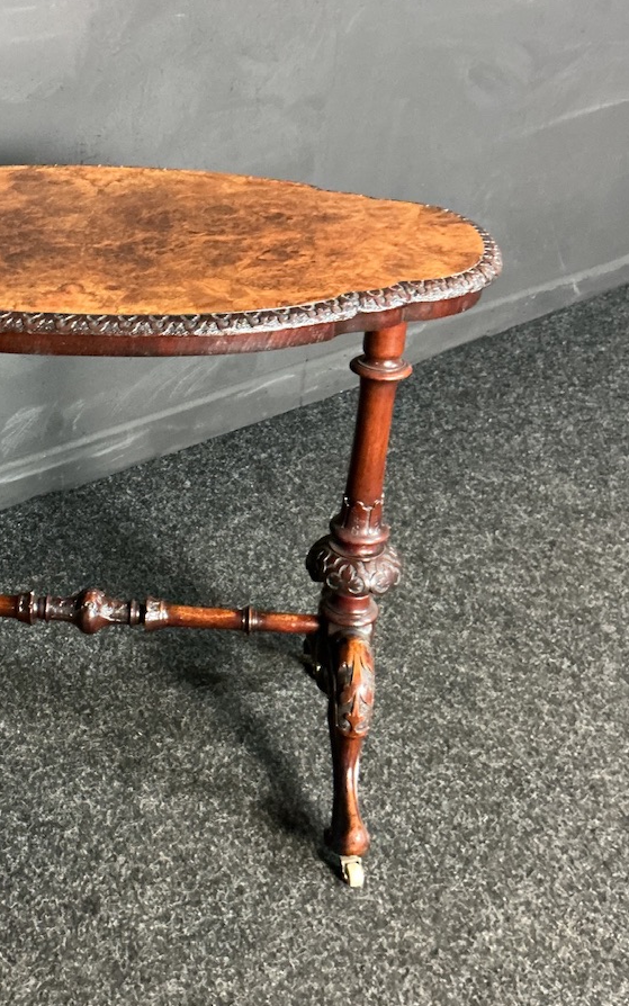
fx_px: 1206
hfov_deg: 28.4
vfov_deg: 45.3
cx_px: 95
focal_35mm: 44
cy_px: 479
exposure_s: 1/25
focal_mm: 3
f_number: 1.8
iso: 500
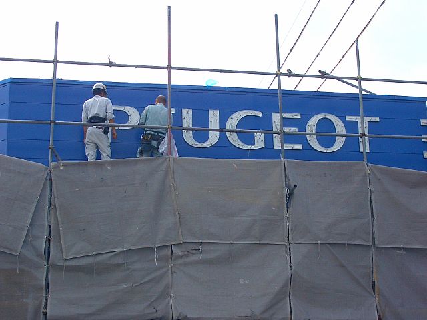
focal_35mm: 62
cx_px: 214
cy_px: 160
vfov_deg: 23.7
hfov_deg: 31.2
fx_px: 765
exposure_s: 1/250
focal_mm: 10.2
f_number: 5.6
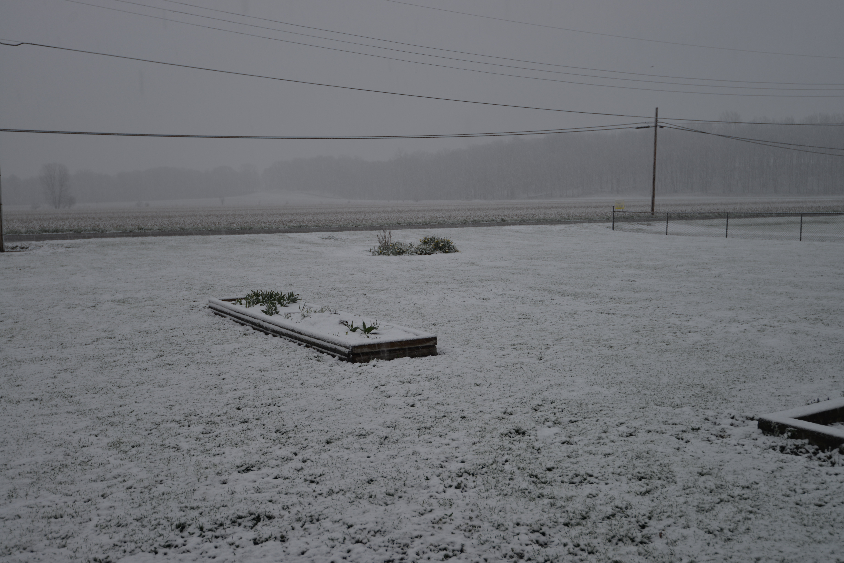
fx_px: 821
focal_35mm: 35
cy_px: 282
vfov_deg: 37.9
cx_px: 422
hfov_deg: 54.4
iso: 100
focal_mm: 35
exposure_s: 1/60
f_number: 4
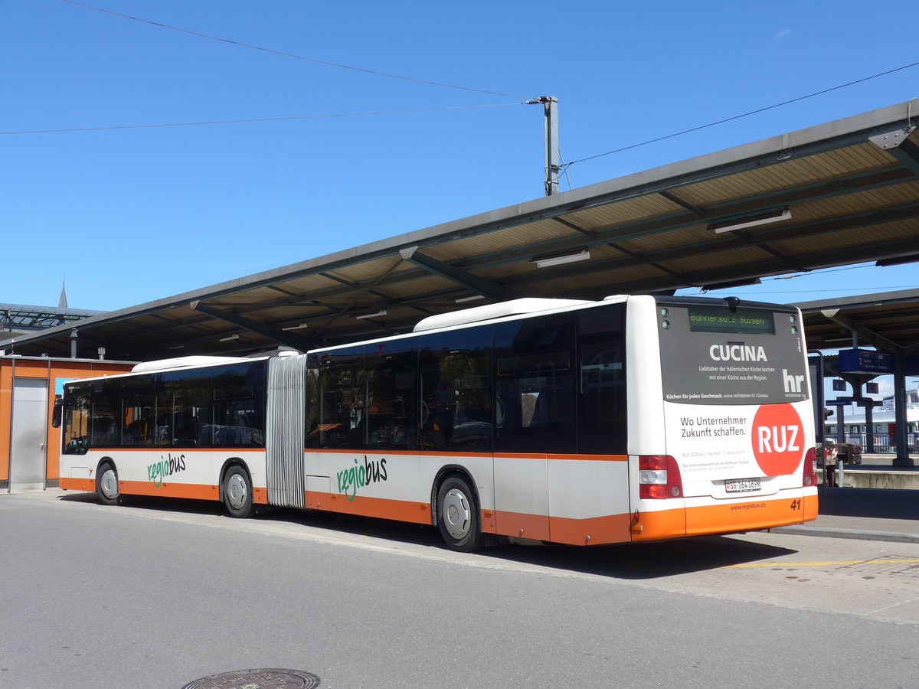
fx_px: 1035
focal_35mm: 39
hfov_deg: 47.9
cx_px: 460
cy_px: 344
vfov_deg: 36.8
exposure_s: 1/1600
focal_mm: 8
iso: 80
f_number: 2.8
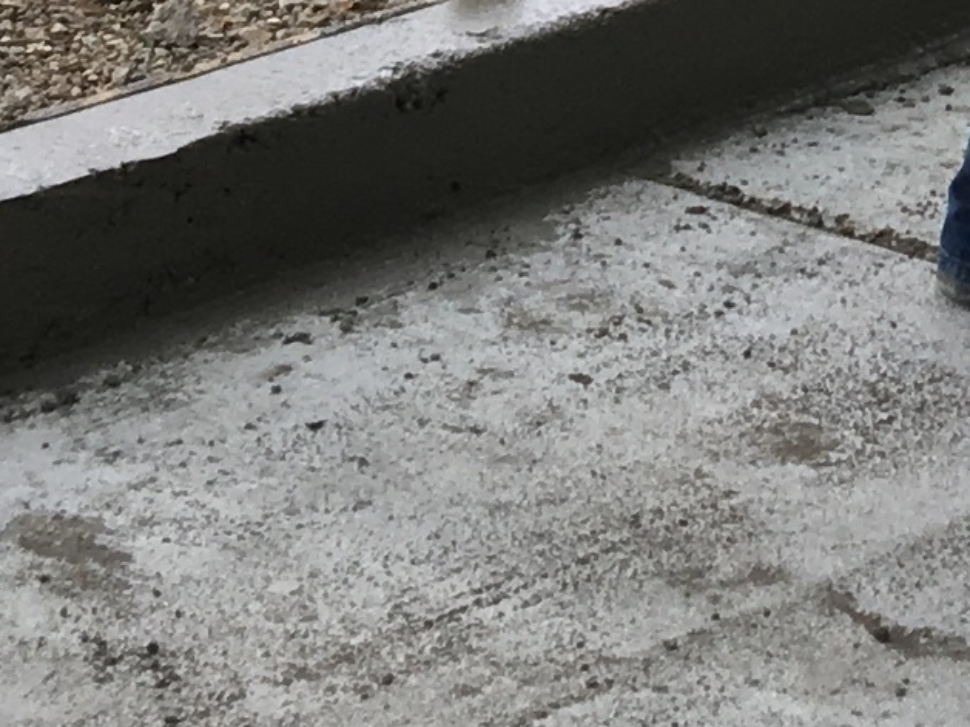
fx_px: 5209
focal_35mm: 186
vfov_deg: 7.6
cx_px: 1932
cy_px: -804
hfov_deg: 9.9
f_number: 2.2
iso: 25
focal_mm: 4.15
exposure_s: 1/115
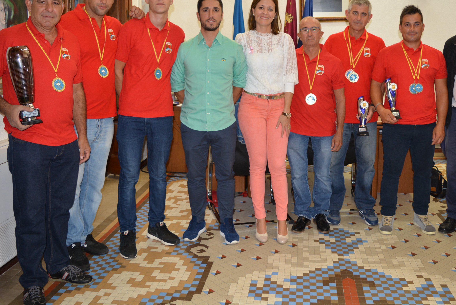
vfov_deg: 34.0
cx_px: 273
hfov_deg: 49.2
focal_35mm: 39
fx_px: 494
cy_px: 109
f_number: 4
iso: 400
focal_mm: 20
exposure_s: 1/60
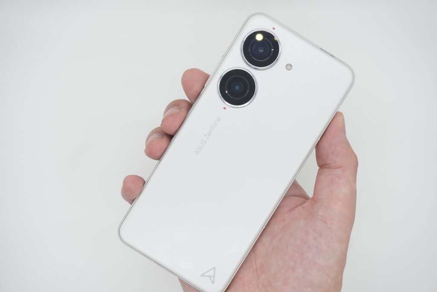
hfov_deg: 42.3
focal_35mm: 46
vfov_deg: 29.0
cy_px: 146
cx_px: 218
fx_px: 564
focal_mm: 31
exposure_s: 1/60
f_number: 5.6
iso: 100
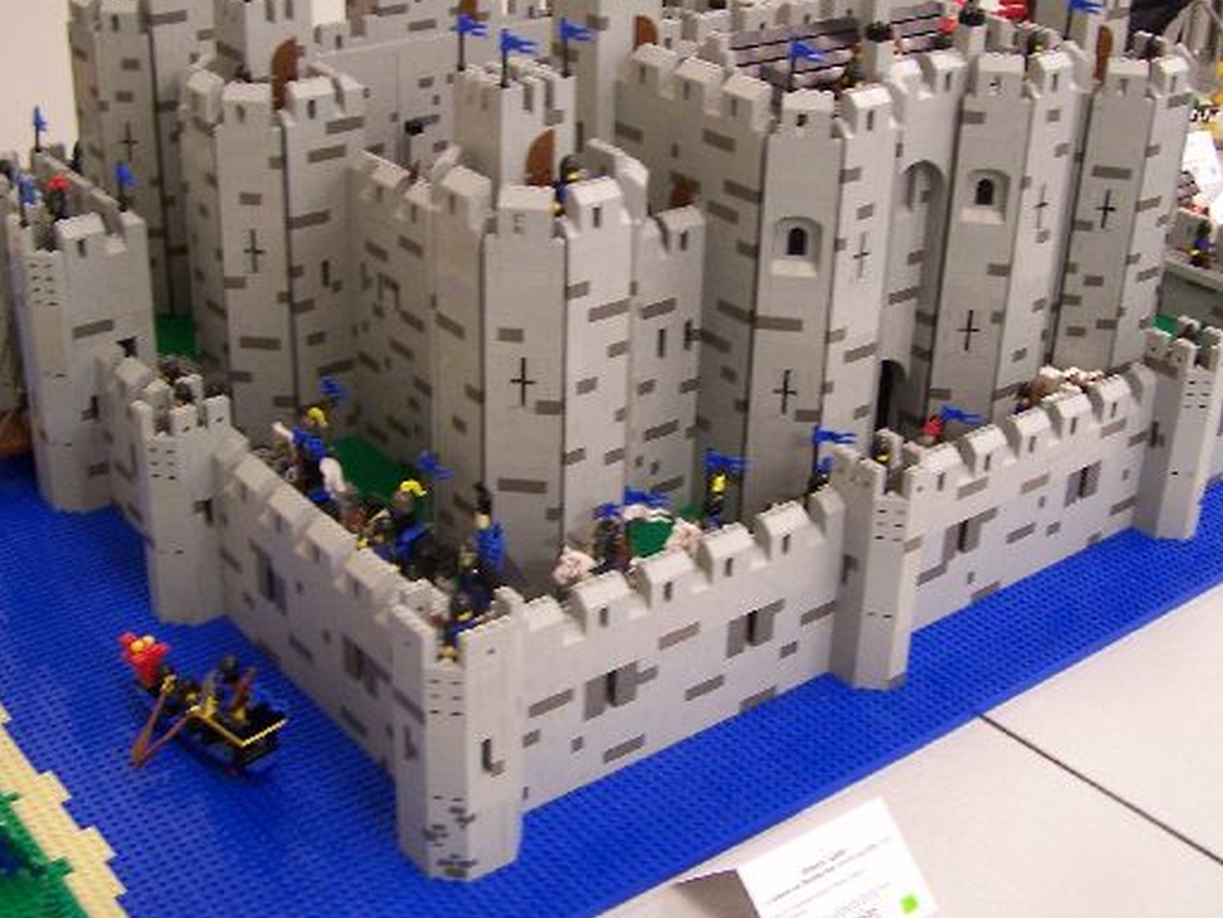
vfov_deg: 30.2
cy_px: 393
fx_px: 1696
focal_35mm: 48
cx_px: 653
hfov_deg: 39.6
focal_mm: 6.3
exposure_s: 1/8
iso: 140
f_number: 2.8
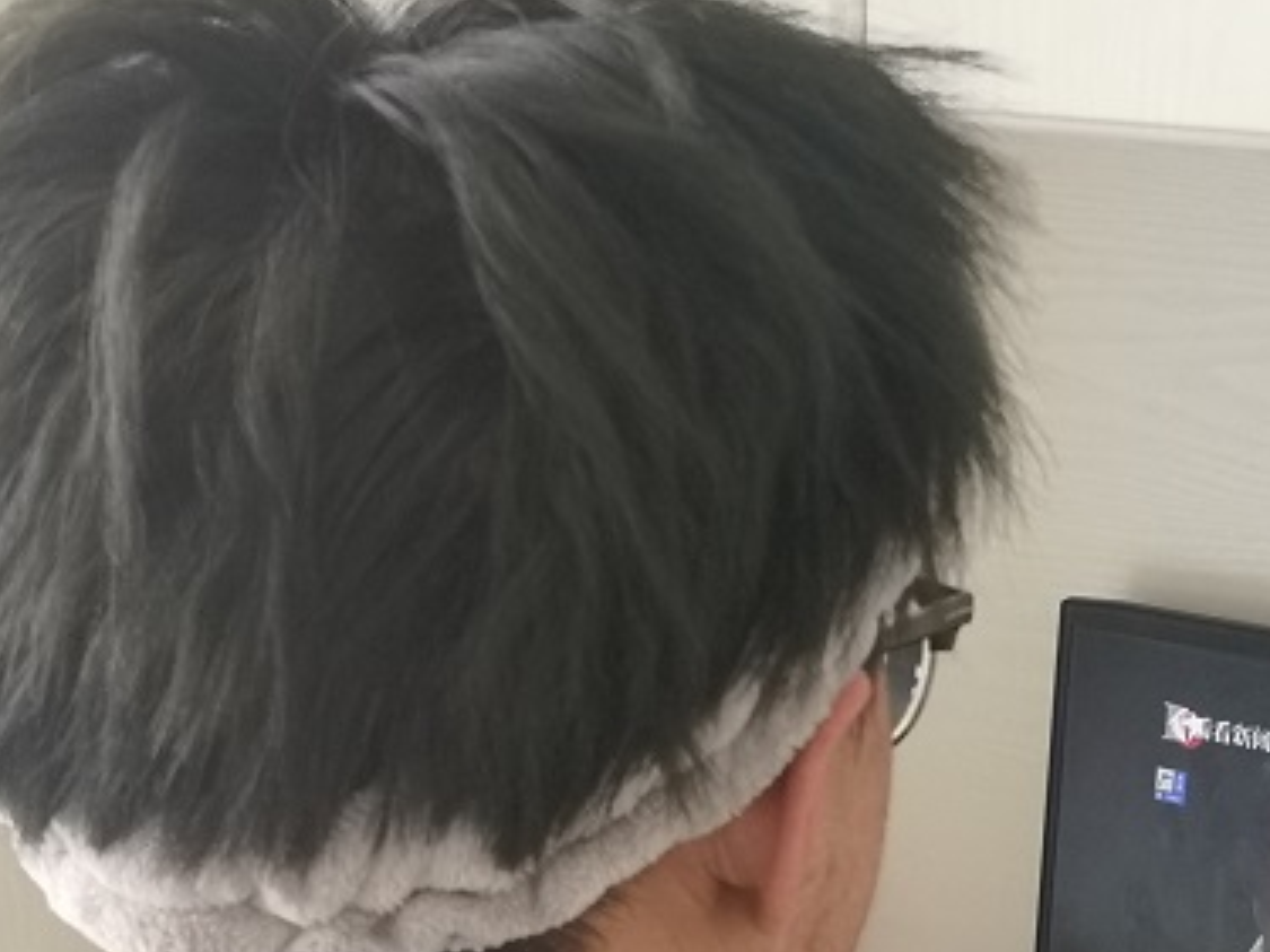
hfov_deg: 23.7
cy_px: 772
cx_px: 853
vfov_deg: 17.8
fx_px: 3007
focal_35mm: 82
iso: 160
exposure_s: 1/33.3
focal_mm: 3.95
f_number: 1.8
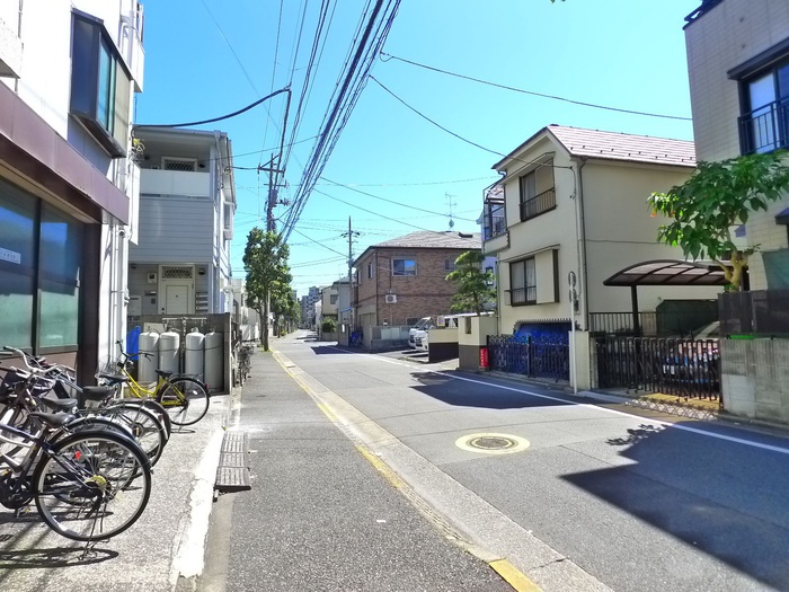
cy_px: 296
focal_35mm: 24
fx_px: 547
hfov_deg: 71.6
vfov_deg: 56.8
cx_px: 394
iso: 400
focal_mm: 5.1
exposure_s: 1/500
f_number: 3.2
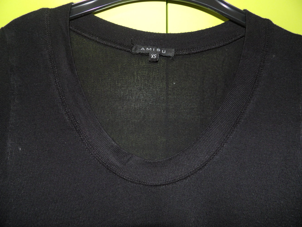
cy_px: 114
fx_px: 209
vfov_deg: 56.8
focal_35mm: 24
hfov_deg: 71.6
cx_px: 151
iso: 200
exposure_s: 1/34
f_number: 3.2
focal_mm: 4.3
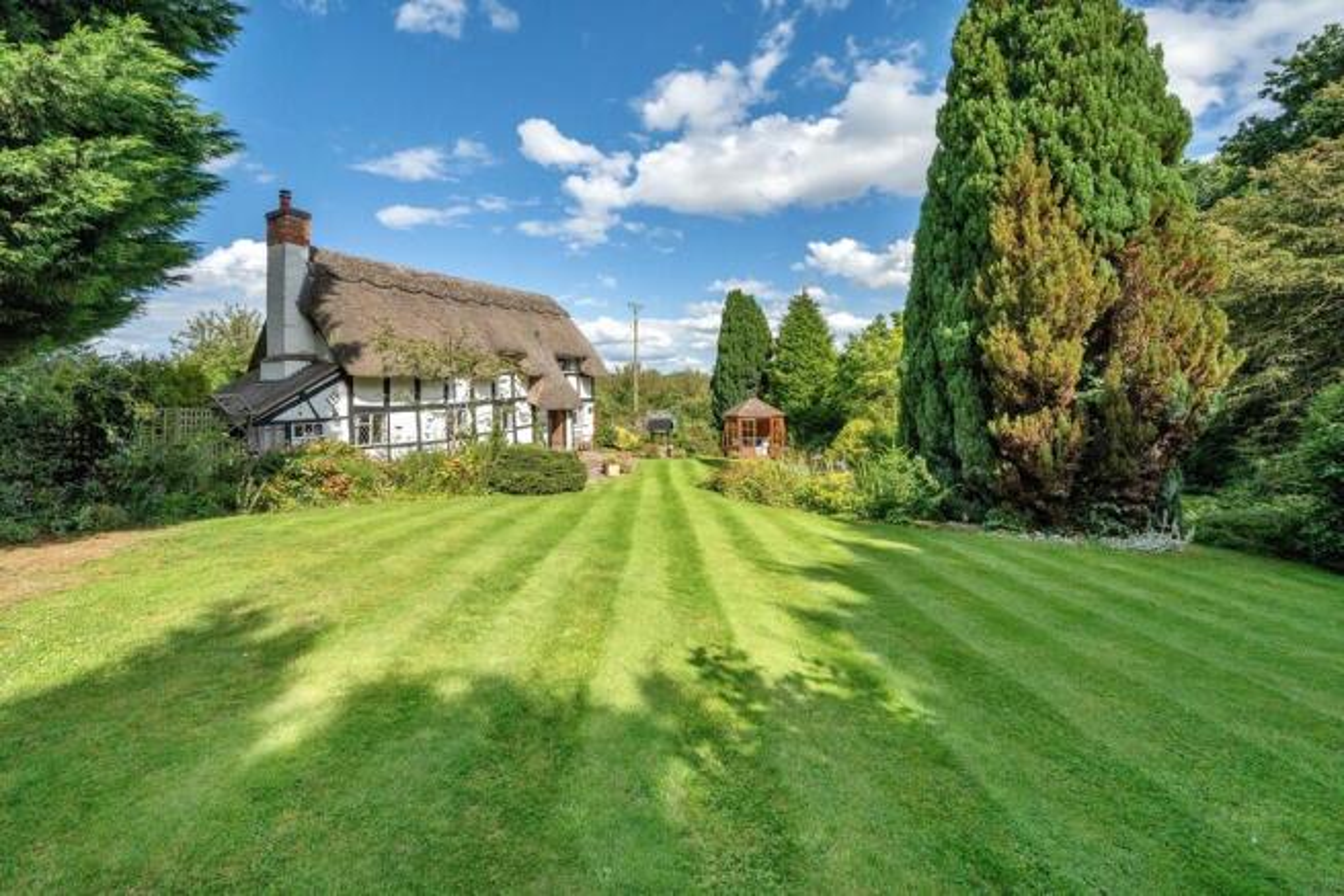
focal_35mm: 13
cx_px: 672
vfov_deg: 85.5
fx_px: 485
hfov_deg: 108.3
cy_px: 448
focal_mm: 13
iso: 400
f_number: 8
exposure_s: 1/3200
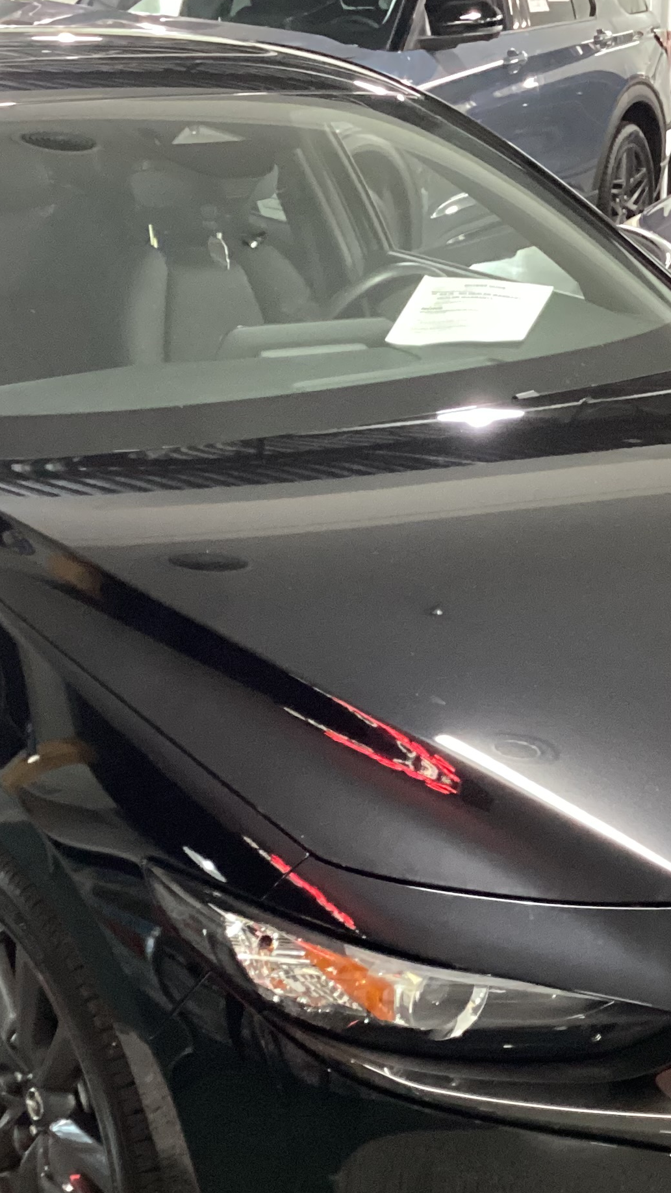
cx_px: 414
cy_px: 786
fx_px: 1898
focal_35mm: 60
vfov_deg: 34.6
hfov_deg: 20.0
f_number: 2.4
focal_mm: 3.3
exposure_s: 1/25
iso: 400
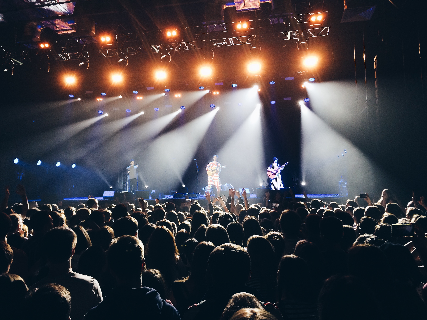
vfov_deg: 48.2
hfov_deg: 61.7
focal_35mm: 29
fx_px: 358
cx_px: 214
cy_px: 160
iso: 80
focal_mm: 4.15
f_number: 2.2
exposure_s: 1/33
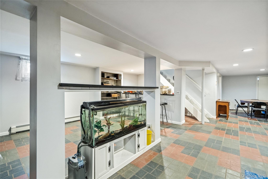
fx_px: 119
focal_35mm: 16
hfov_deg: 96.7
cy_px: 90
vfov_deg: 73.7
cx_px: 134
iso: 2500
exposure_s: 1/10
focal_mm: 16
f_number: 5
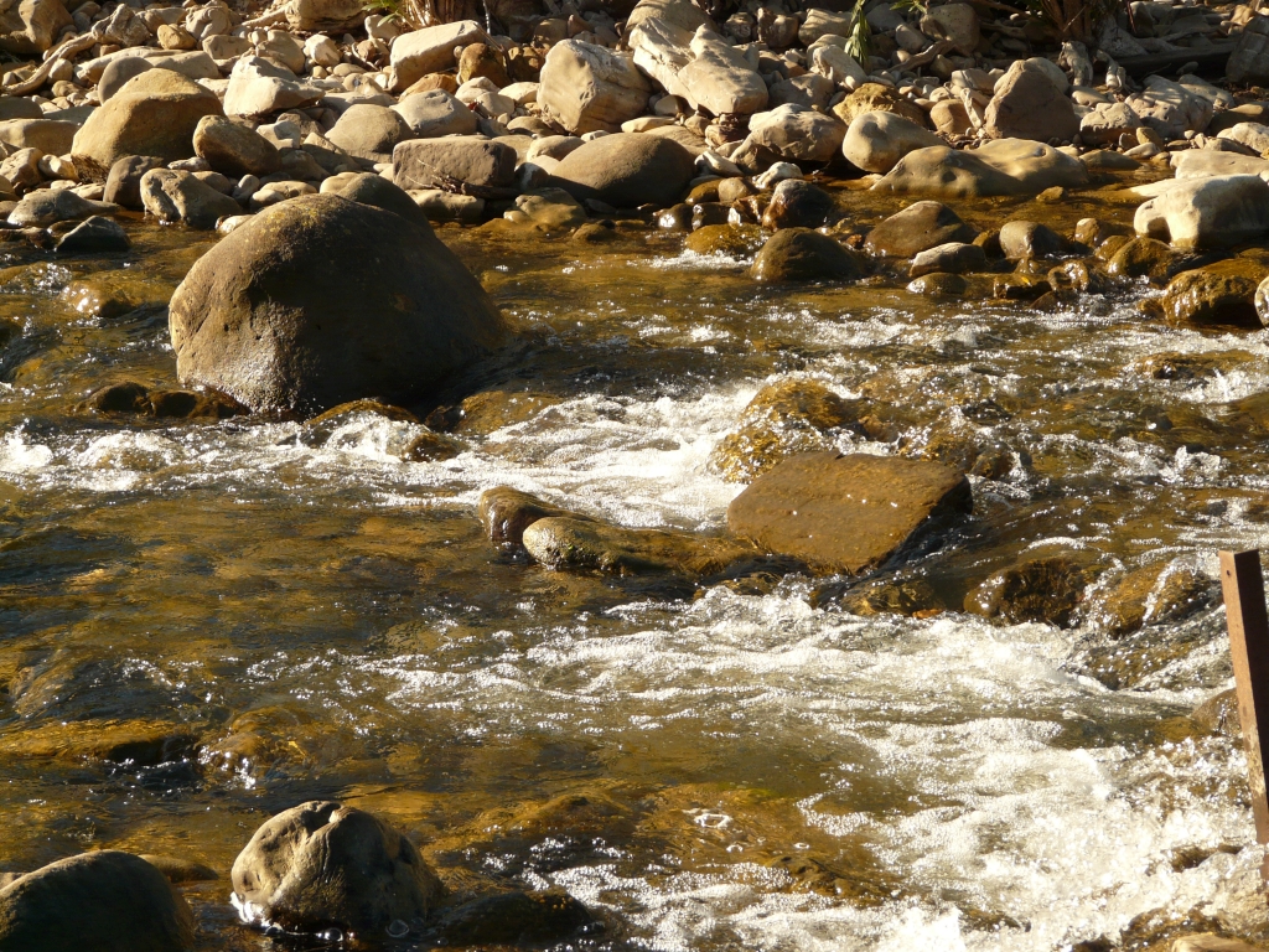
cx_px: 634
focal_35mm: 114
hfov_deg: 17.3
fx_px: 4179
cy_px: 476
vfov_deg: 13.0
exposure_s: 1/400
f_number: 3.6
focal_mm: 18.8
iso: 100
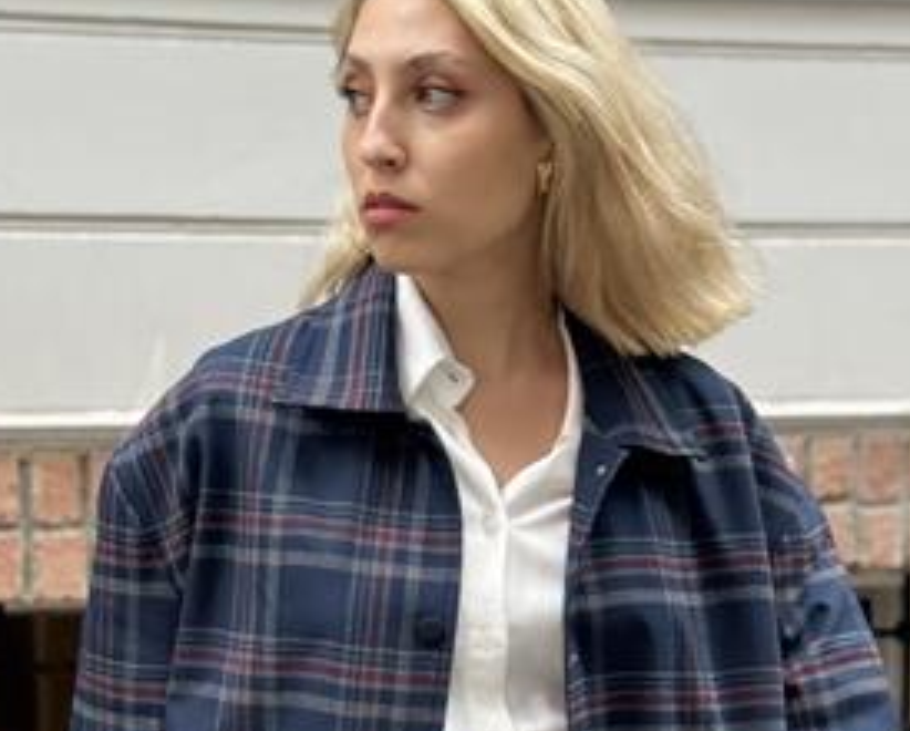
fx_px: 2454
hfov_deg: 21.0
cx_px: 565
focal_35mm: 91
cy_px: 603
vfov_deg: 16.8
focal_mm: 6.76
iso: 64
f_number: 1.78
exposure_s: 1/368
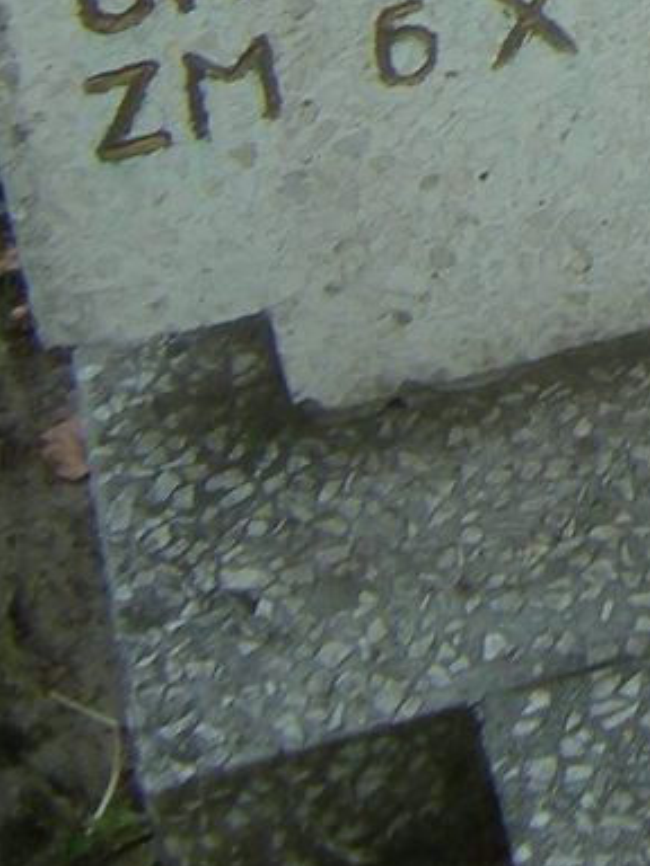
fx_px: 3931
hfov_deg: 8.6
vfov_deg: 11.4
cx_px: 1535
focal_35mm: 157
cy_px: -843
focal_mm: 5.3
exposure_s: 1/74
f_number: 2.9
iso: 64
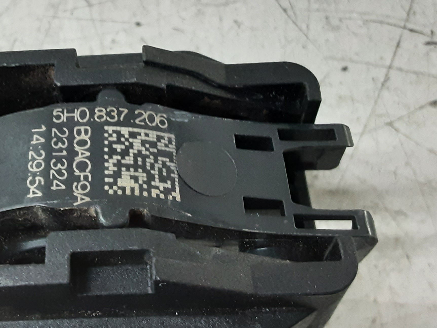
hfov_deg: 36.5
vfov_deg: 28.1
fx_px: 644
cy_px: 79
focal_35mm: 51
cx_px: 102
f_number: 1.9
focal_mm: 2.91
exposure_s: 1/50
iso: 200
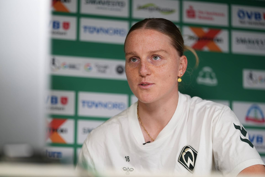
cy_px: 88
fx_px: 839
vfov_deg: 12.0
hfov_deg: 17.9
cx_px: 132
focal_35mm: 114
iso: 400
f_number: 2.2
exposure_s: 1/320
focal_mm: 114
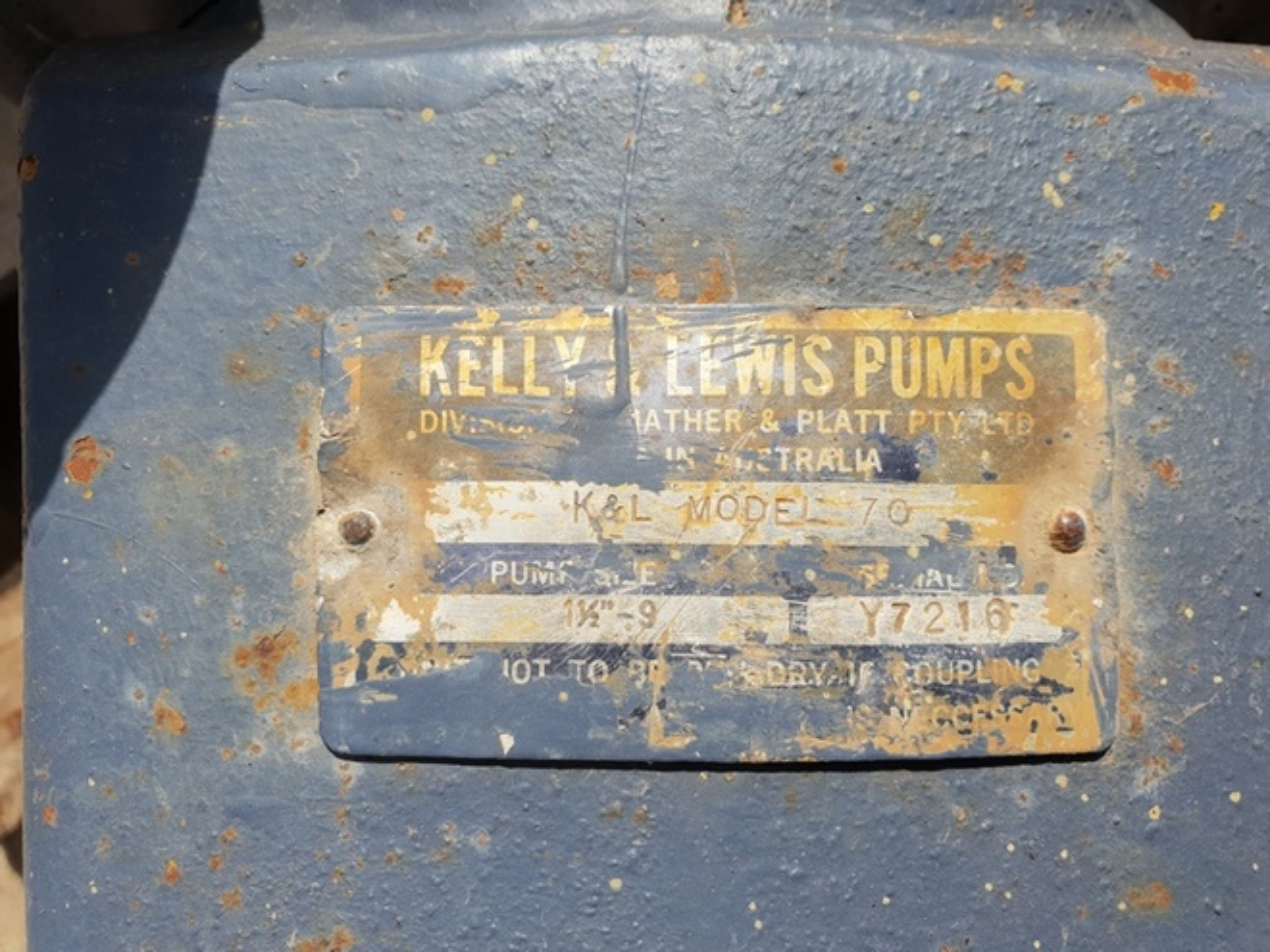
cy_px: 476
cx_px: 635
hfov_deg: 67.3
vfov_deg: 53.1
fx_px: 954
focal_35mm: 26
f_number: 2.4
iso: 50
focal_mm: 4.3
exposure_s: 1/1637
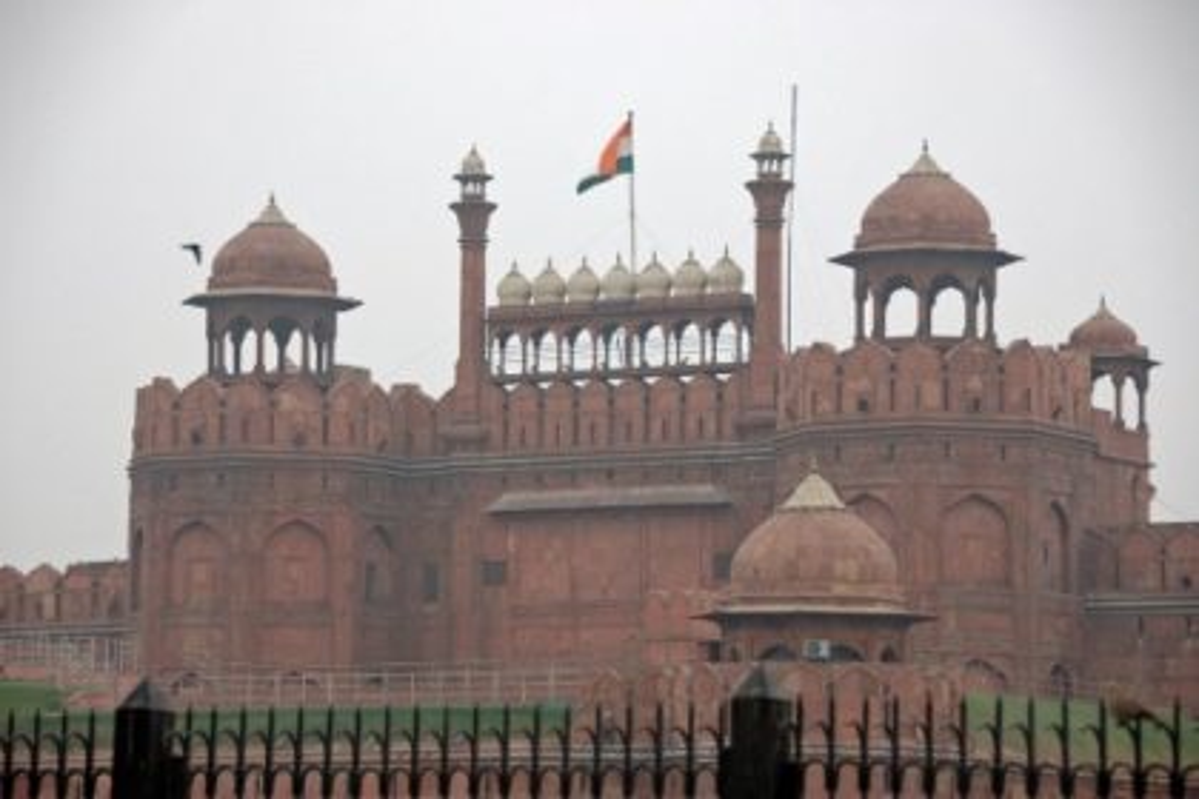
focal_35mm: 142
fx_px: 4746
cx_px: 600
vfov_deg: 9.6
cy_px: 400
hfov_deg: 14.4
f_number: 5.3
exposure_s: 1/320
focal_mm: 95
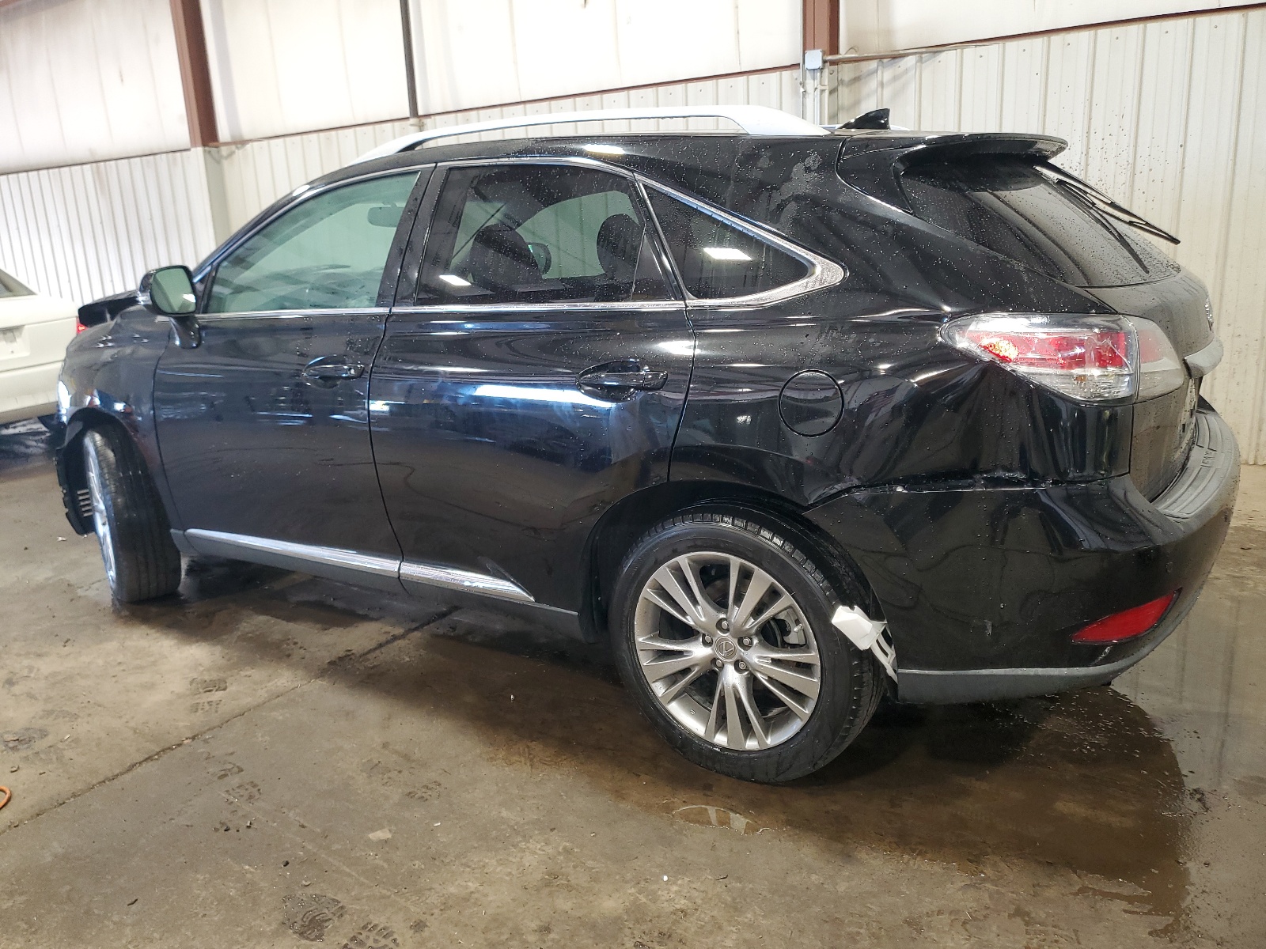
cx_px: 633
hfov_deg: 67.3
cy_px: 474
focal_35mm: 26
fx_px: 951
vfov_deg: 53.1
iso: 97
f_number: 1.5
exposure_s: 1/30
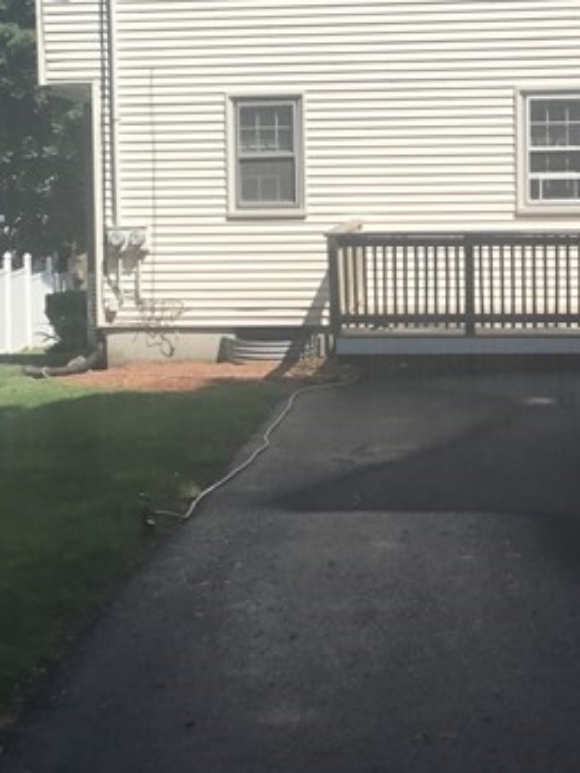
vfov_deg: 27.9
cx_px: 300
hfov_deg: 21.3
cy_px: 224
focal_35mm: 69
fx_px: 1541
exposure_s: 1/1664
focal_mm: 3.3
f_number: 2.4
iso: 25
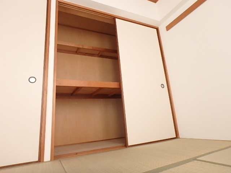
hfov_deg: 79.0
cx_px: 116
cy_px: 86
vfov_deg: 63.4
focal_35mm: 21
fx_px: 140
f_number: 3.5
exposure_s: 1/30
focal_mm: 3.7
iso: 640
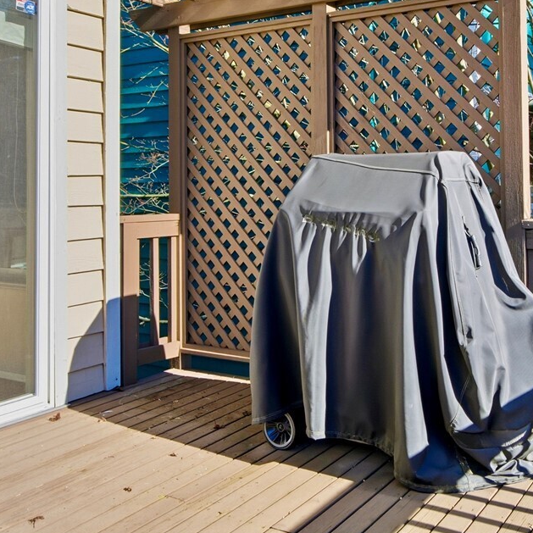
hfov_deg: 41.7
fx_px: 679
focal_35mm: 39
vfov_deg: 42.3
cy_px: 178
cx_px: 390
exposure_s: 1/250
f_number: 9
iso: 400
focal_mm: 17
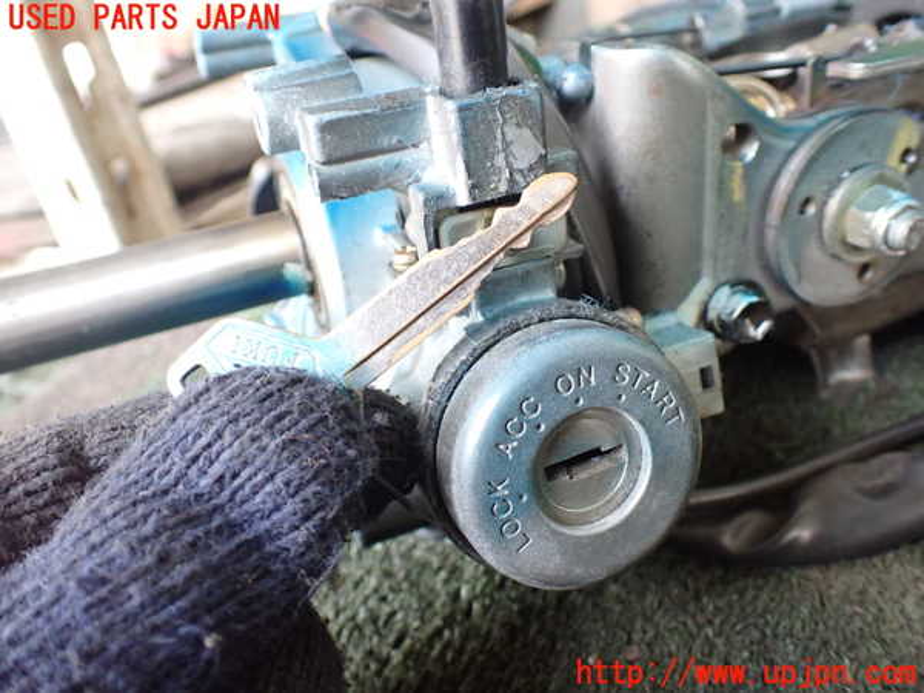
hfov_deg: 60.0
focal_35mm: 30
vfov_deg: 46.8
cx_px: 462
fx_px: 801
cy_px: 346
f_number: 2.3
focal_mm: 5.4
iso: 800
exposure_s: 1/125
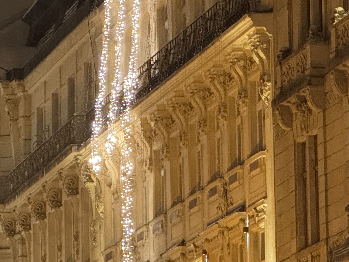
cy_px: 78
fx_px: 3197
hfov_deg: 6.2
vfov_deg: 4.7
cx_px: -16
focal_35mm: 317
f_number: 2.8
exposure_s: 1/30
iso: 1600
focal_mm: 15.66
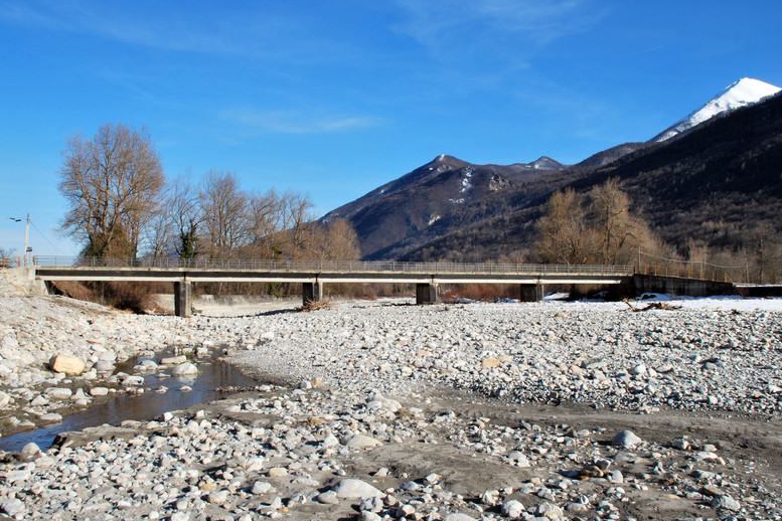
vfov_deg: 38.9
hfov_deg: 55.8
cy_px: 258
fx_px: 738
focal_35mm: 34
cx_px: 395
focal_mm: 22
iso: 200
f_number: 14
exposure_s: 1/100
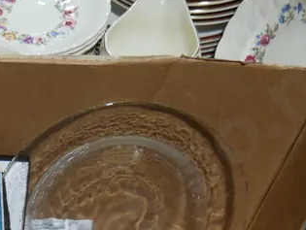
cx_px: -51
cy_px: 355
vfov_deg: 15.0
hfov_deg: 20.3
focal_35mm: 91
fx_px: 805
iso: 200
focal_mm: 14
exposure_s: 1/80
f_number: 4
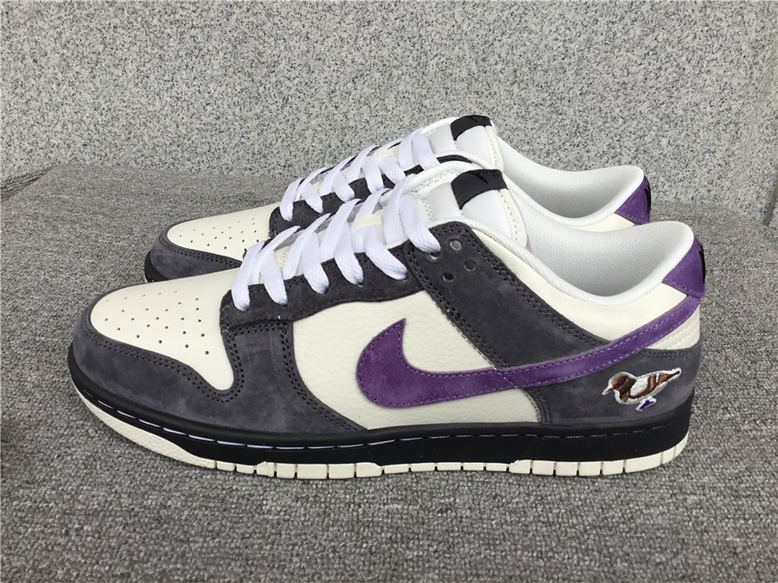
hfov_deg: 58.4
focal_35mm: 31
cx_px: 389
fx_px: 697
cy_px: 292
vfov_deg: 45.4
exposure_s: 1/112
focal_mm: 3.3
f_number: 2.4
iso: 25
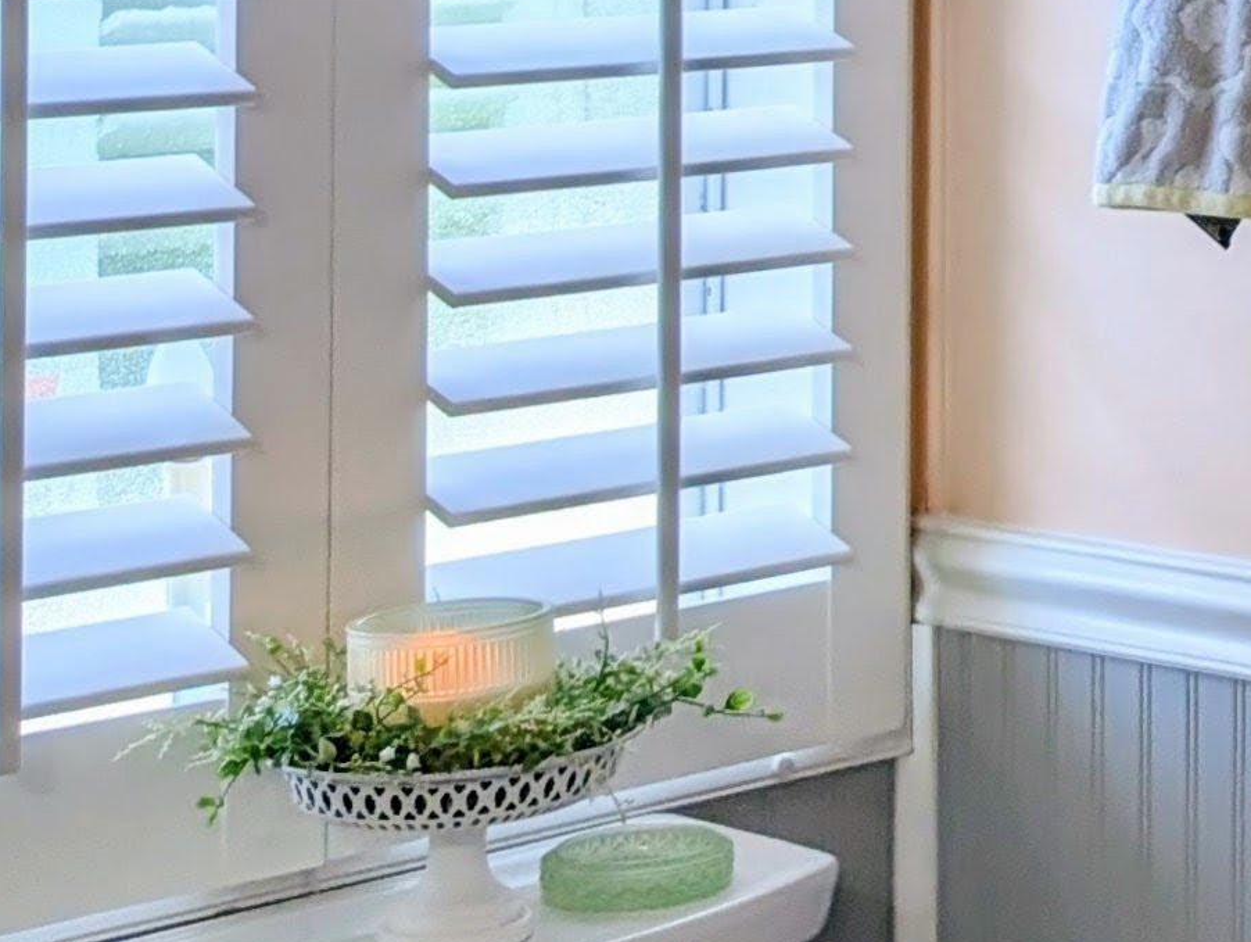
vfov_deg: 13.3
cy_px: -249
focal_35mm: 108
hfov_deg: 15.3
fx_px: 3908
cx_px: 2370
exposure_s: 1/120
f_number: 1.68
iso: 26
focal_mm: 6.9
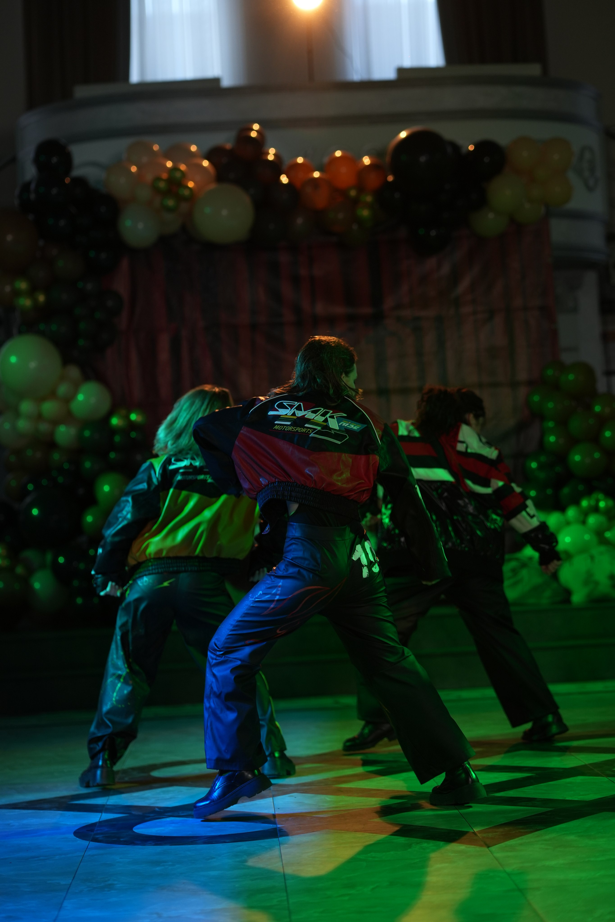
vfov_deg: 23.9
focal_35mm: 85
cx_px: 308
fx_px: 2178
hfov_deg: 16.1
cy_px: 461
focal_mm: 85
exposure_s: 1/400
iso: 800
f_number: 2.2
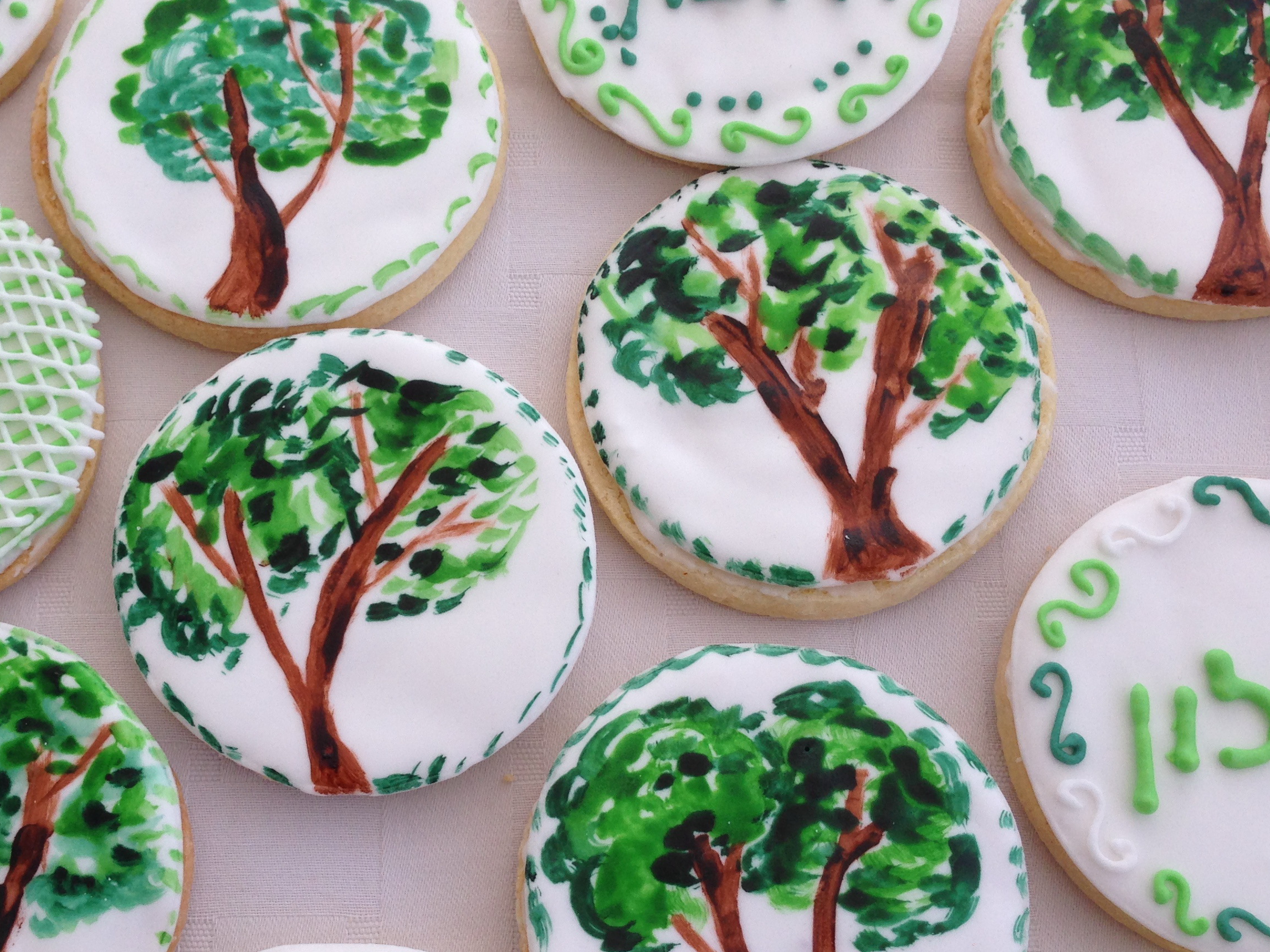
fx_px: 1724
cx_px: 521
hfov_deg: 40.3
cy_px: 575
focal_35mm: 47
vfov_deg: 30.8
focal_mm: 4.12
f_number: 2.4
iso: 50
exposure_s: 1/120
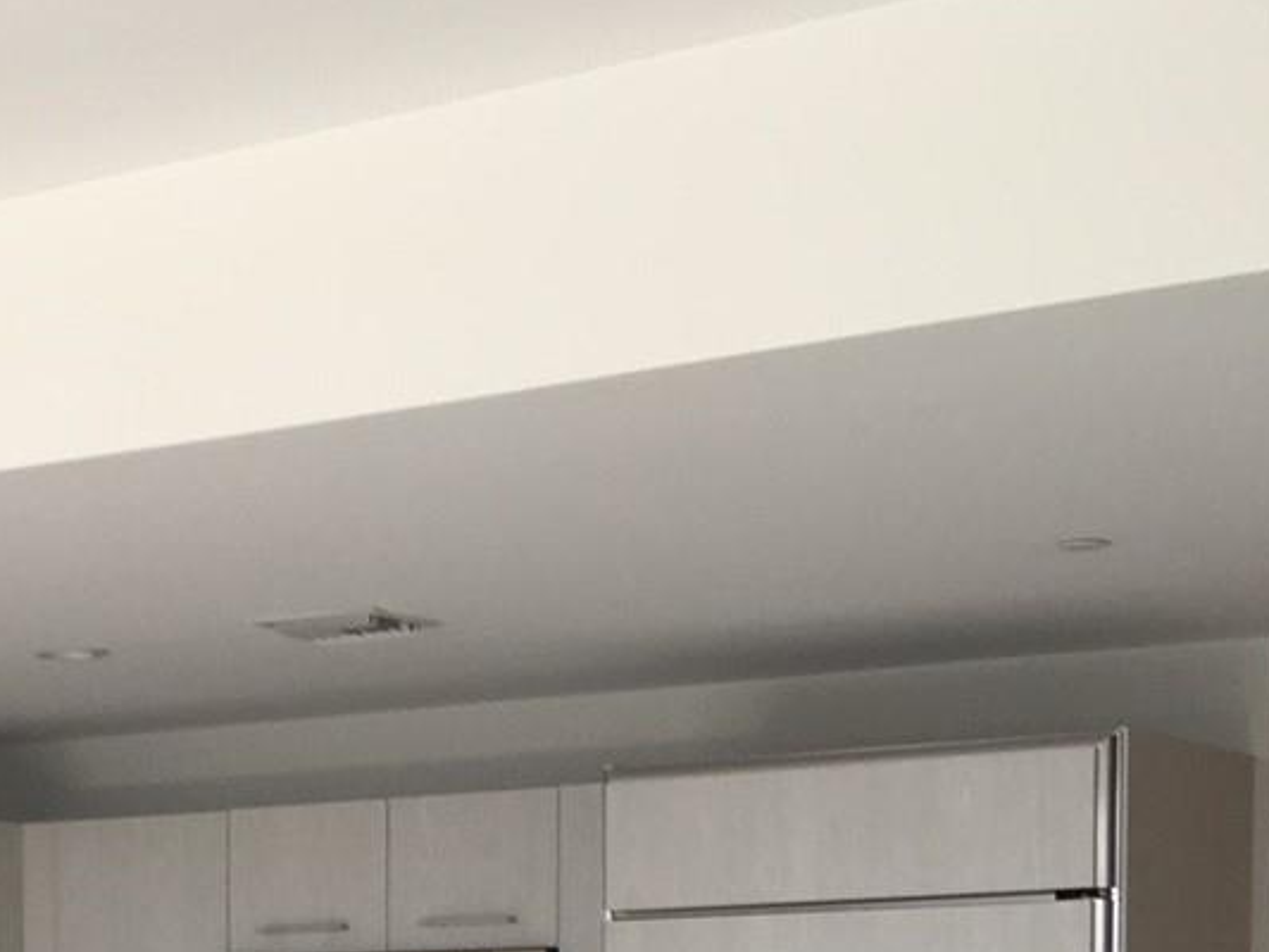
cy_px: 1266
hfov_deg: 21.5
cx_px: -88
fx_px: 3190
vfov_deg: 16.0
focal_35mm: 87
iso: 32
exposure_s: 1/60
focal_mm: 4.15
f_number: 2.2
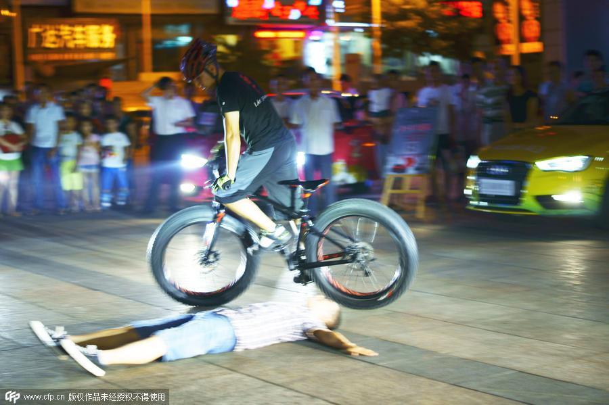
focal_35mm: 75
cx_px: 304
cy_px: 202
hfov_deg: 27.0
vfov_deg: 18.2
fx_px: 1268
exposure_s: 1/30
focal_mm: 50
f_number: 2
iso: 200
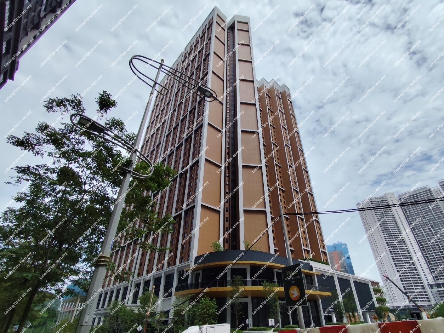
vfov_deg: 78.1
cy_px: 166
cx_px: 222
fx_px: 205
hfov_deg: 94.5
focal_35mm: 16
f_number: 2.2
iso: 50
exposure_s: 1/3349
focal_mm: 1.65
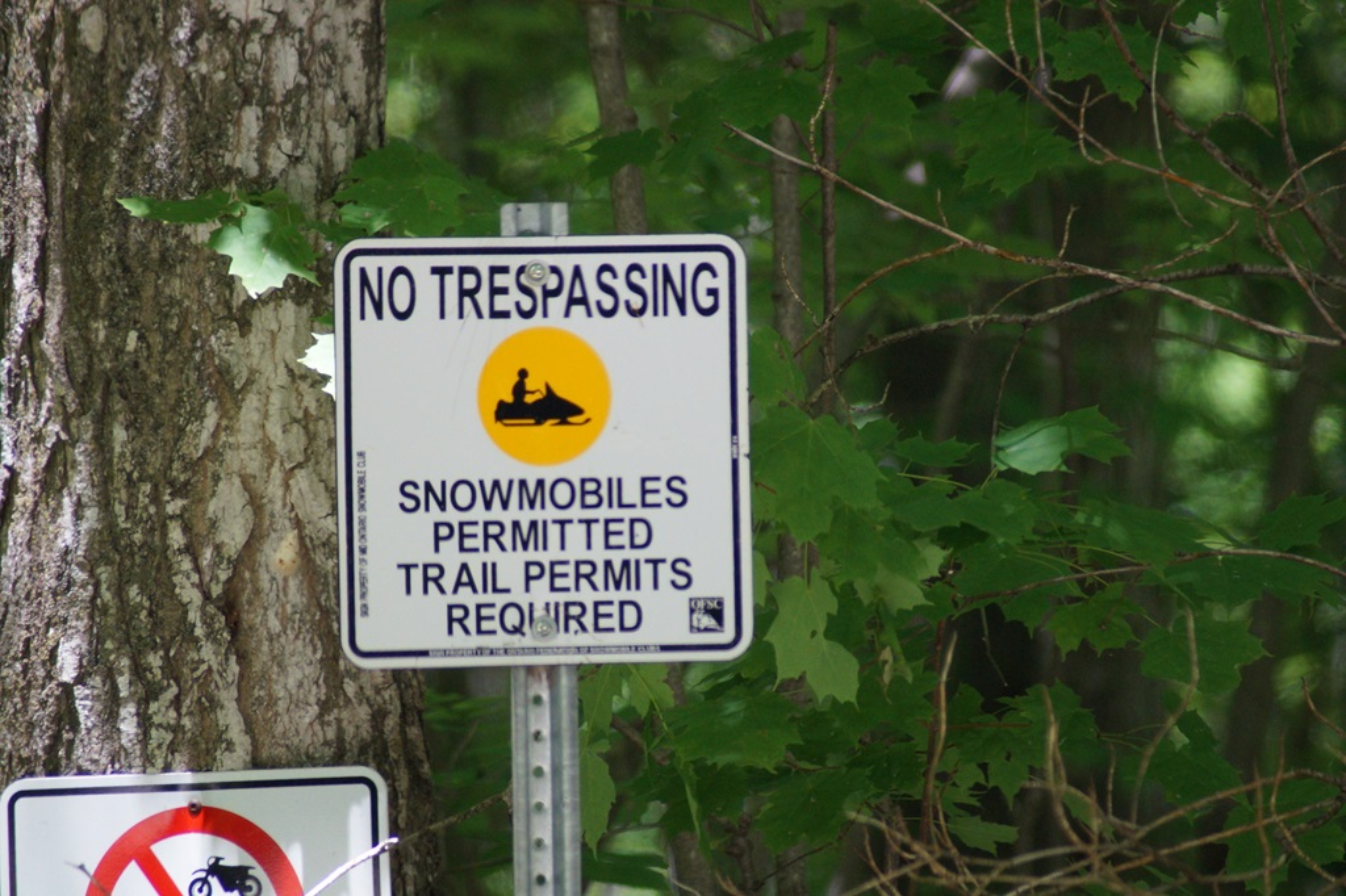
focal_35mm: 450
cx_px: 673
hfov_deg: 4.6
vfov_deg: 3.1
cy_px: 448
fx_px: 16819
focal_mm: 300
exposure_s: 1/500
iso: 1600
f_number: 5.6
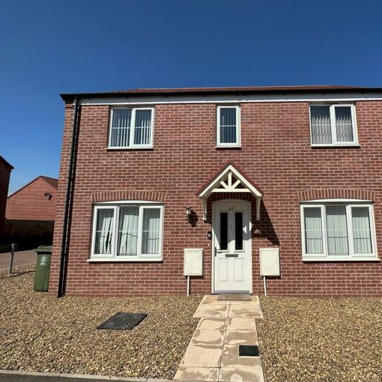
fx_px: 212
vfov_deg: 84.0
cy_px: 192
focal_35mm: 17
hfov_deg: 82.6
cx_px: 236
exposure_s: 1/4292
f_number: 2.2
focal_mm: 2.22
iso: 50
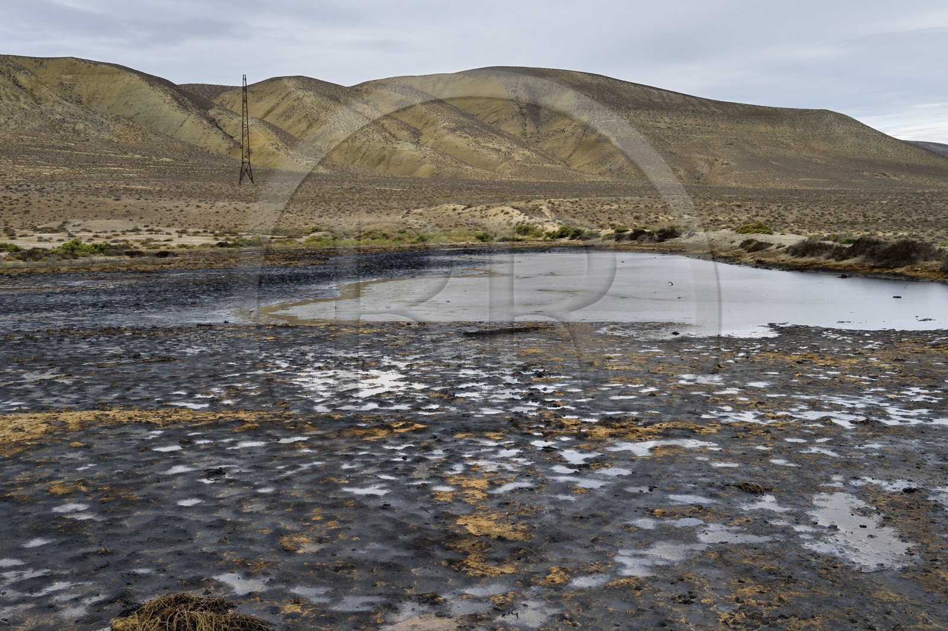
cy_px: 316
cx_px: 474
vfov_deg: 33.3
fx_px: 1052
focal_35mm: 40
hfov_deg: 48.5
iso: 400
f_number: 13
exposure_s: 1/320
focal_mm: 40
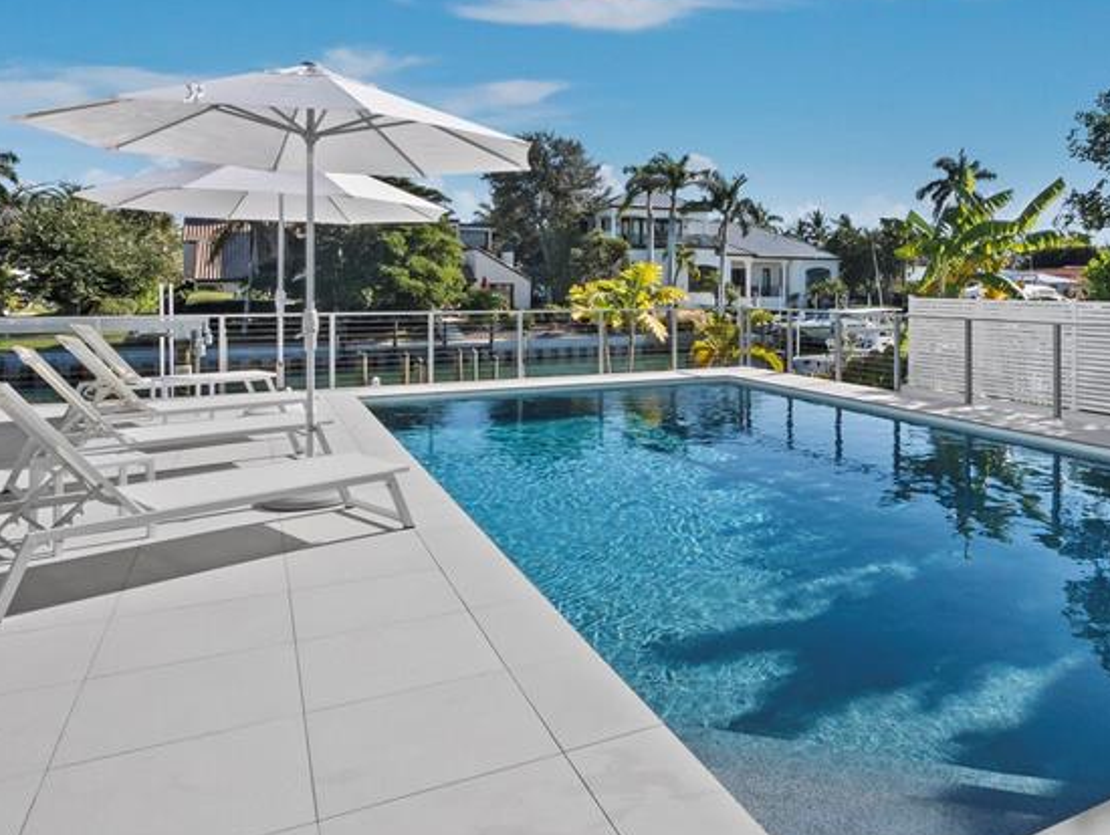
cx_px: 763
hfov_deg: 65.0
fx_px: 835
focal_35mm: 26
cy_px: 309
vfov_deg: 52.5
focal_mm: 7
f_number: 10
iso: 250
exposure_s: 1/400
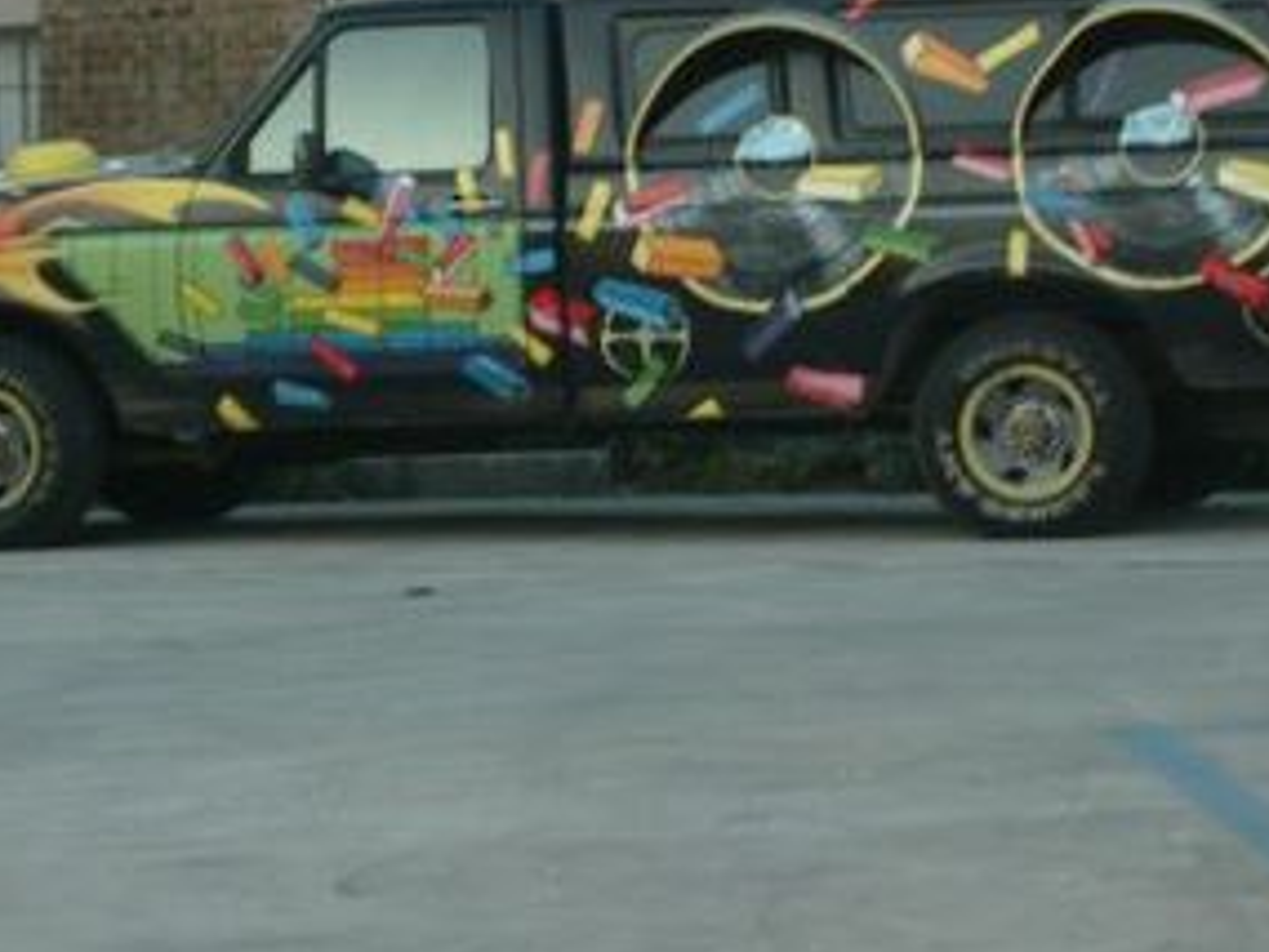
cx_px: 572
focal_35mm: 198
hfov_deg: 10.0
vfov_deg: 7.5
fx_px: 7262
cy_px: 227
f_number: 4.9
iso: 120
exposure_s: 1/90
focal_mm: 17.4
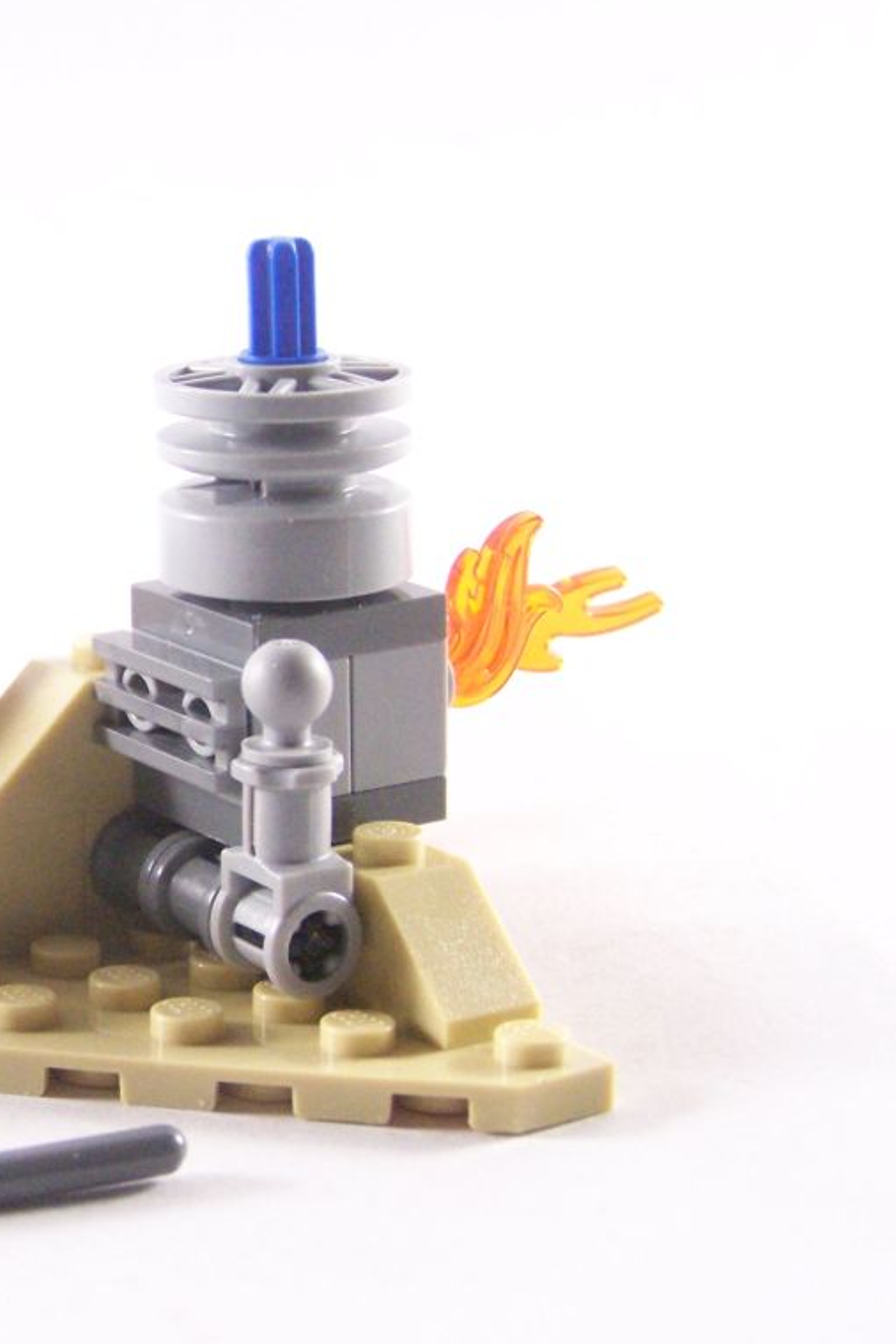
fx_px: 3509
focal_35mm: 94
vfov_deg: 21.7
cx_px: 25
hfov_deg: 14.3
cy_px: 669
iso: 400
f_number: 3.2
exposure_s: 1/60
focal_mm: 11.1
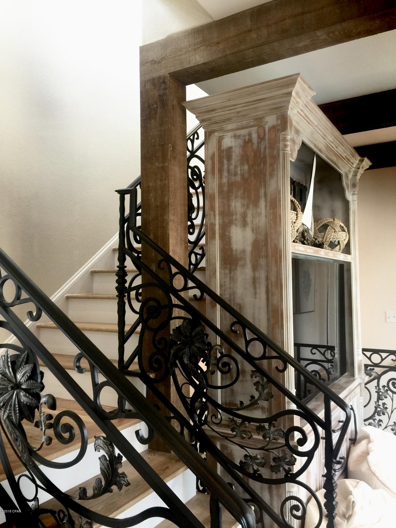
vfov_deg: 61.7
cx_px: 198
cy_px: 264
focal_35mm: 29
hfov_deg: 48.2
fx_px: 442
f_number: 2.2
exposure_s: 1/30
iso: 50
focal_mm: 4.15
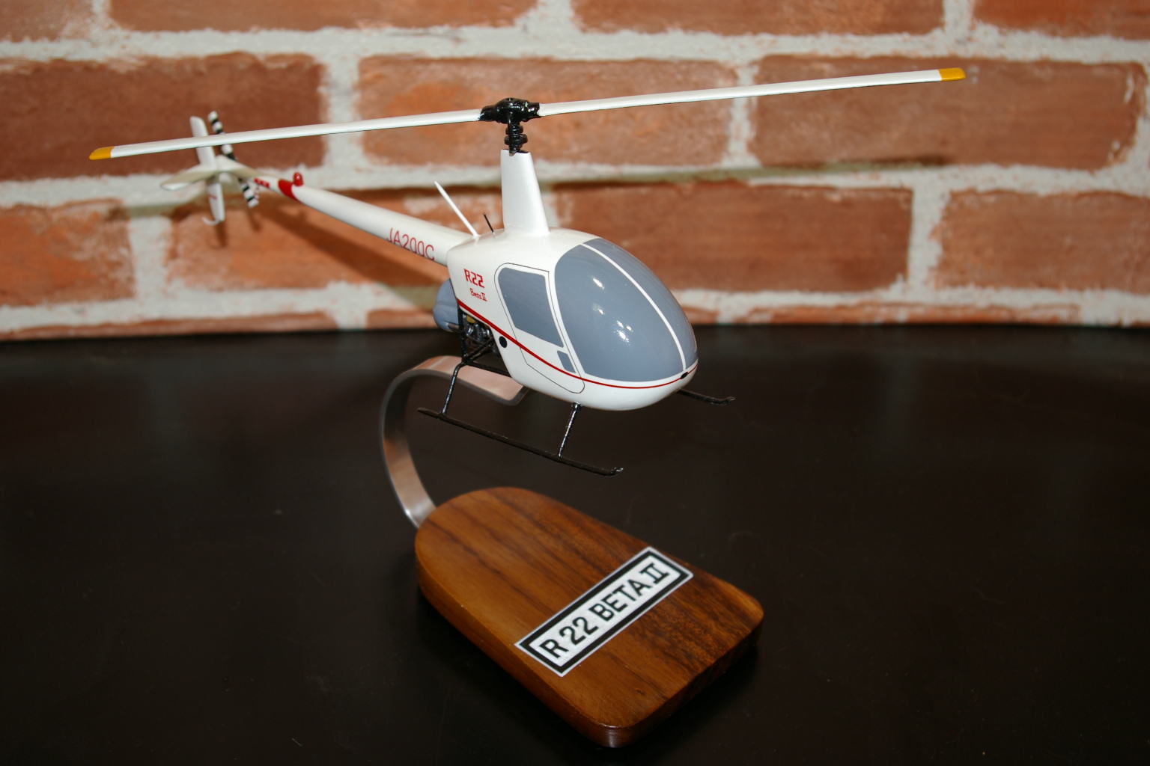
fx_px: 1677
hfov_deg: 37.9
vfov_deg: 25.8
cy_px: 383
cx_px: 575
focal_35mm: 52
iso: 200
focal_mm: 35
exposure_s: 1/45
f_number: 4.5
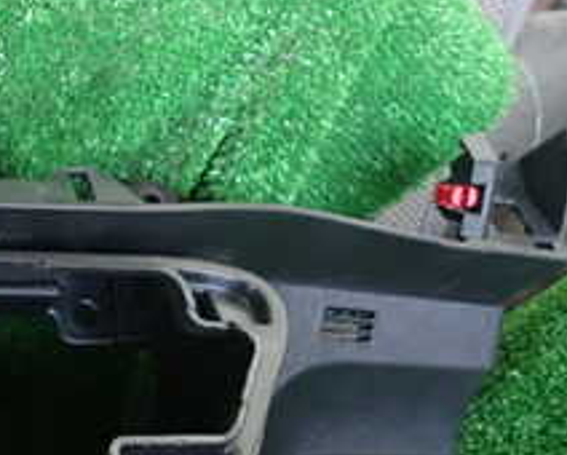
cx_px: -171
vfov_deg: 21.7
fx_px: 1159
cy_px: 399
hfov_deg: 24.1
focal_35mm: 69
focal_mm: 4.5
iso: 800
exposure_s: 1/13
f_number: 2
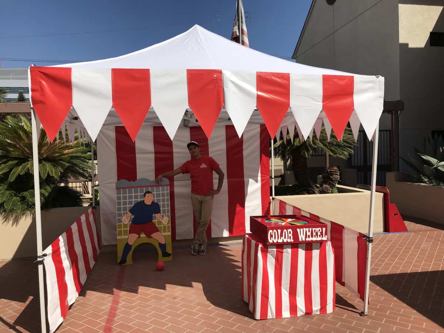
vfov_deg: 49.7
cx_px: 222
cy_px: 166
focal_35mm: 28
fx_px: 359
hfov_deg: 63.4
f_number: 1.8
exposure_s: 1/4367
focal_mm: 3.99
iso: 20
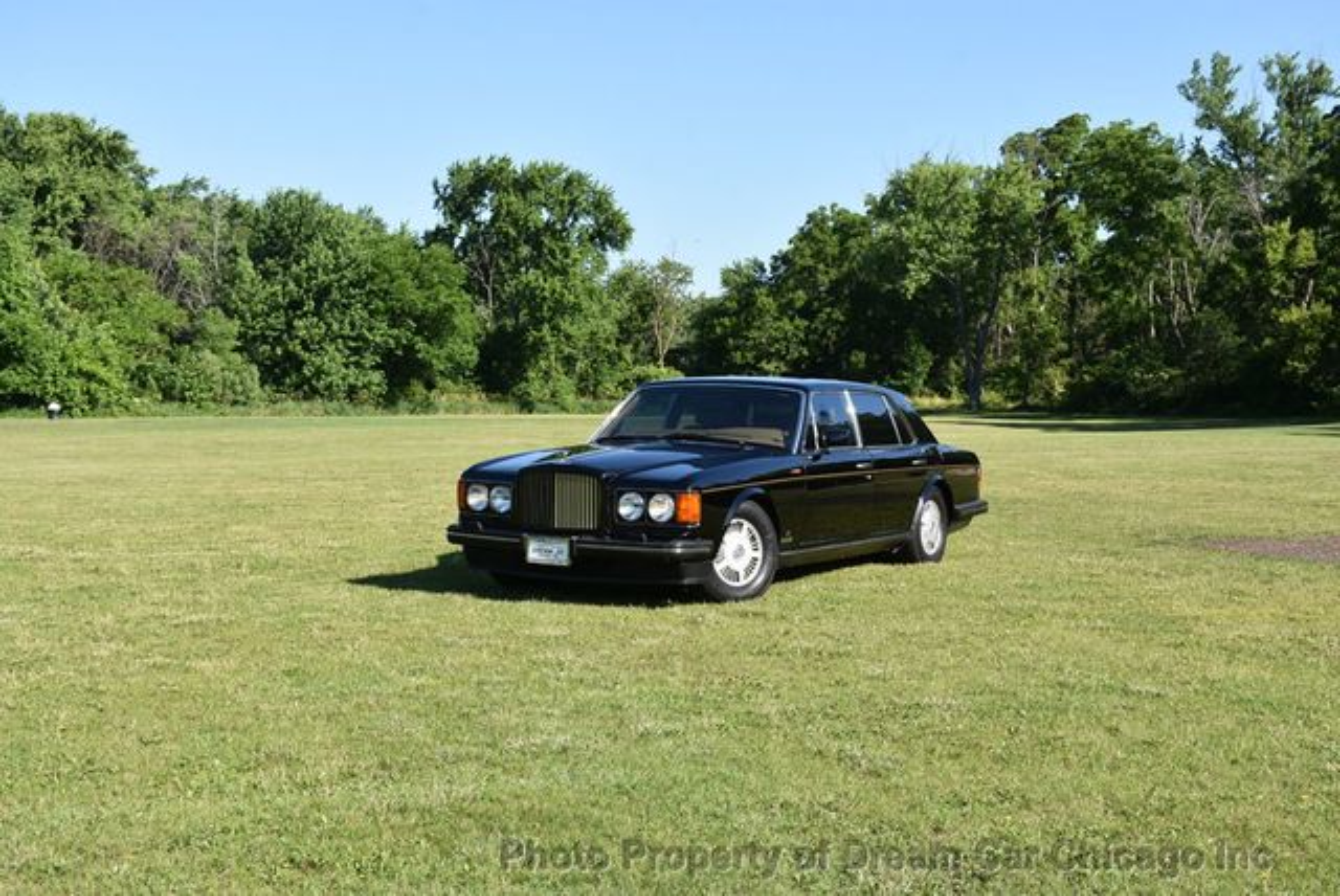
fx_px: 1788
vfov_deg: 28.1
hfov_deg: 41.1
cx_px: 670
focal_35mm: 48
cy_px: 448
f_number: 8
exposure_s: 1/500
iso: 280
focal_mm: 32
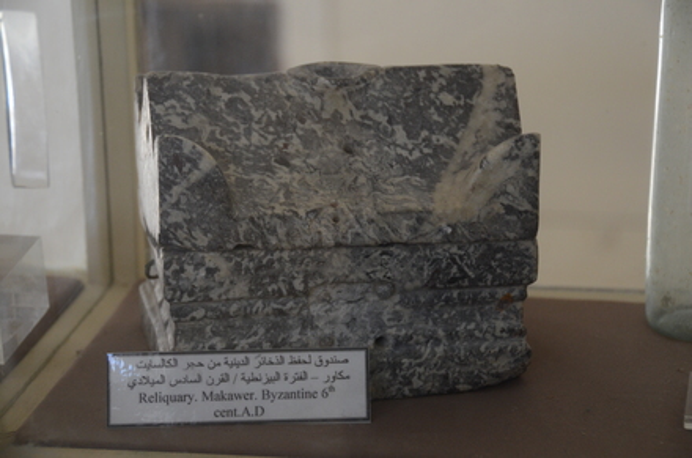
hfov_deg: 21.0
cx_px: 346
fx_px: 1869
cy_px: 229
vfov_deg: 14.0
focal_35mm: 98
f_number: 5
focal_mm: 65
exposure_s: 1/125
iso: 1250
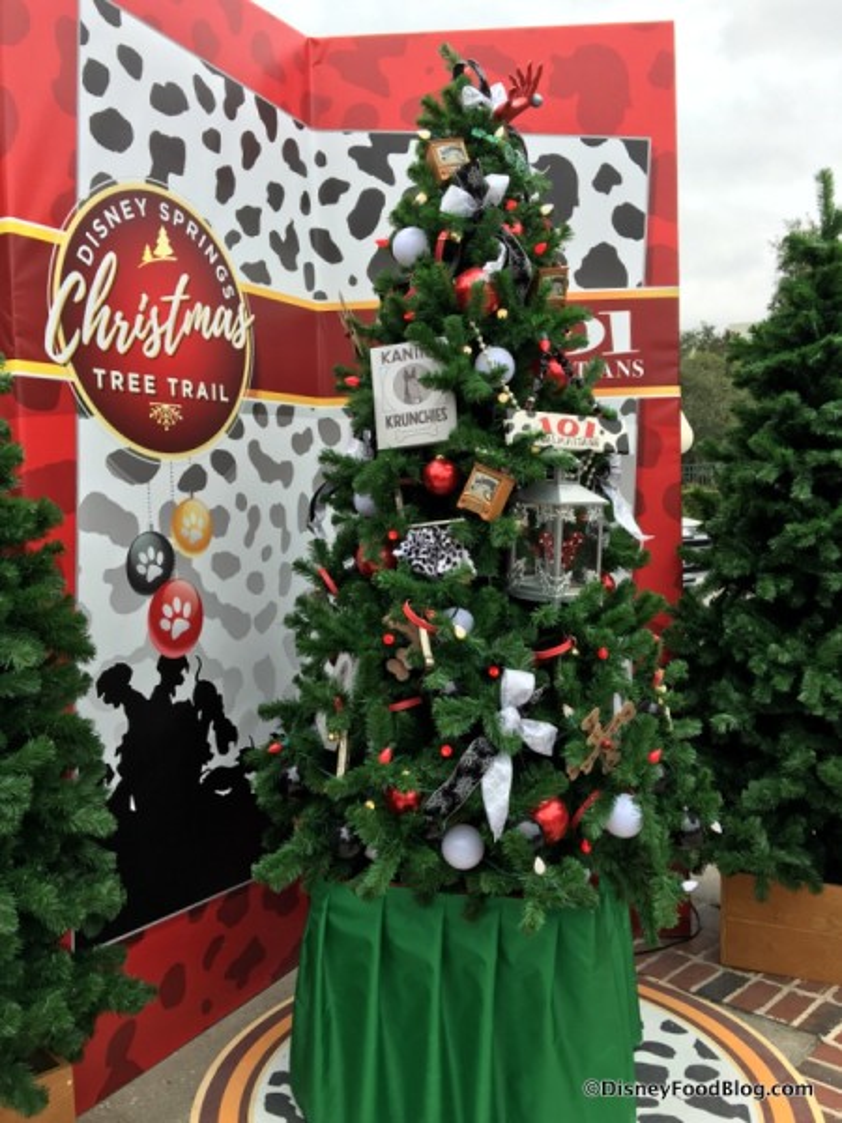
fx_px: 941
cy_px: 562
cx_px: 421
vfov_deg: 61.7
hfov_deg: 48.2
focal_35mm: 29
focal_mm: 4.15
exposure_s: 1/478
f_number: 2.2
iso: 25
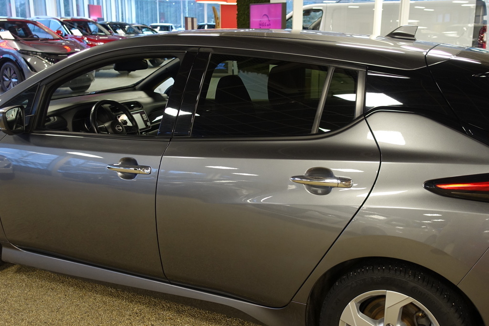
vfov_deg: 35.0
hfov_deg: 50.7
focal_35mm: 38
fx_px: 516
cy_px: 181
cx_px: 257
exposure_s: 1/30
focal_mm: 8.8
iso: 200
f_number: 1.8
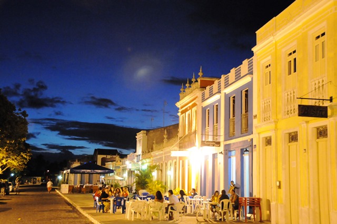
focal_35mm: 48
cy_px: 112
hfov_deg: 41.2
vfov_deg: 28.0
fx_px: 449
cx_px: 168
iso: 3200
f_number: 4
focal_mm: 32
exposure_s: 1/15
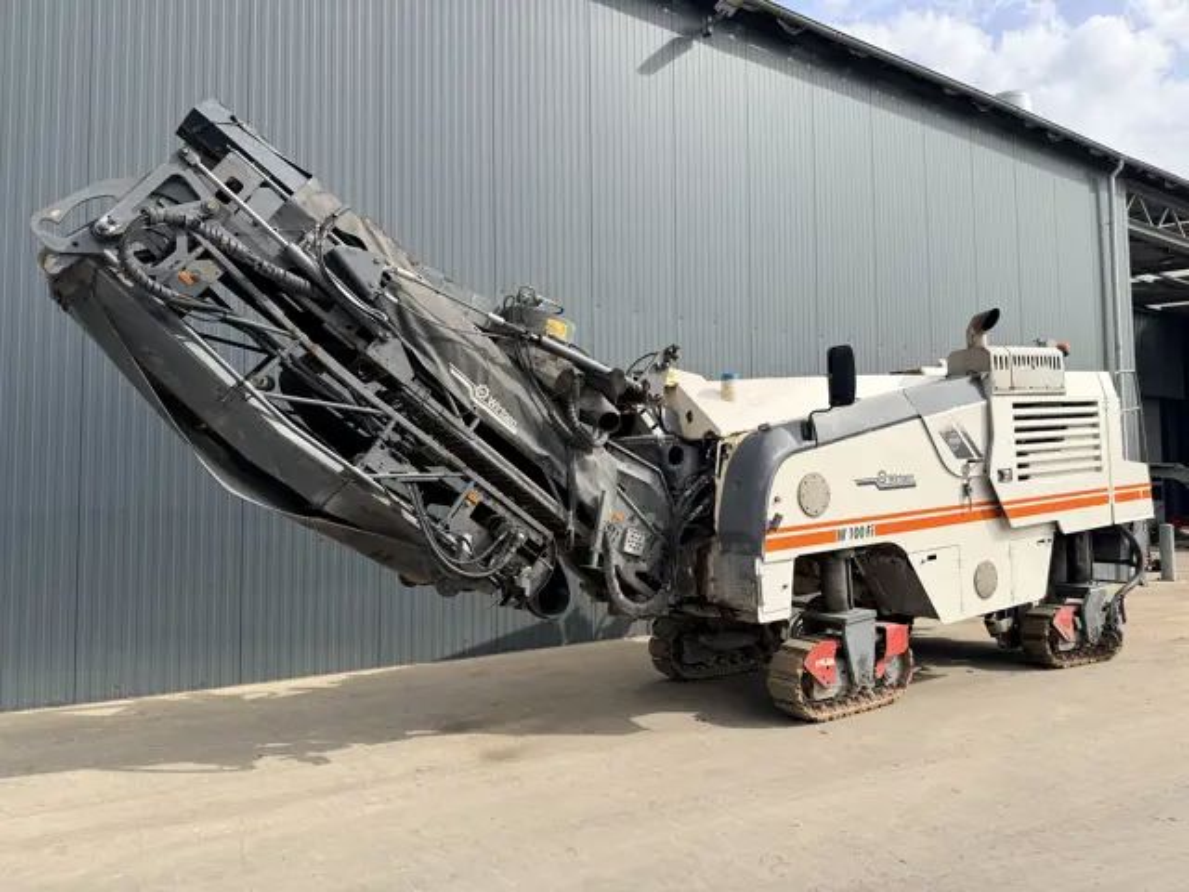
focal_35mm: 24
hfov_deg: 71.6
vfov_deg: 56.8
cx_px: 594
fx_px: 824
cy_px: 446
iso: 80
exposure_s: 1/4167
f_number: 1.78
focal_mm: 6.76
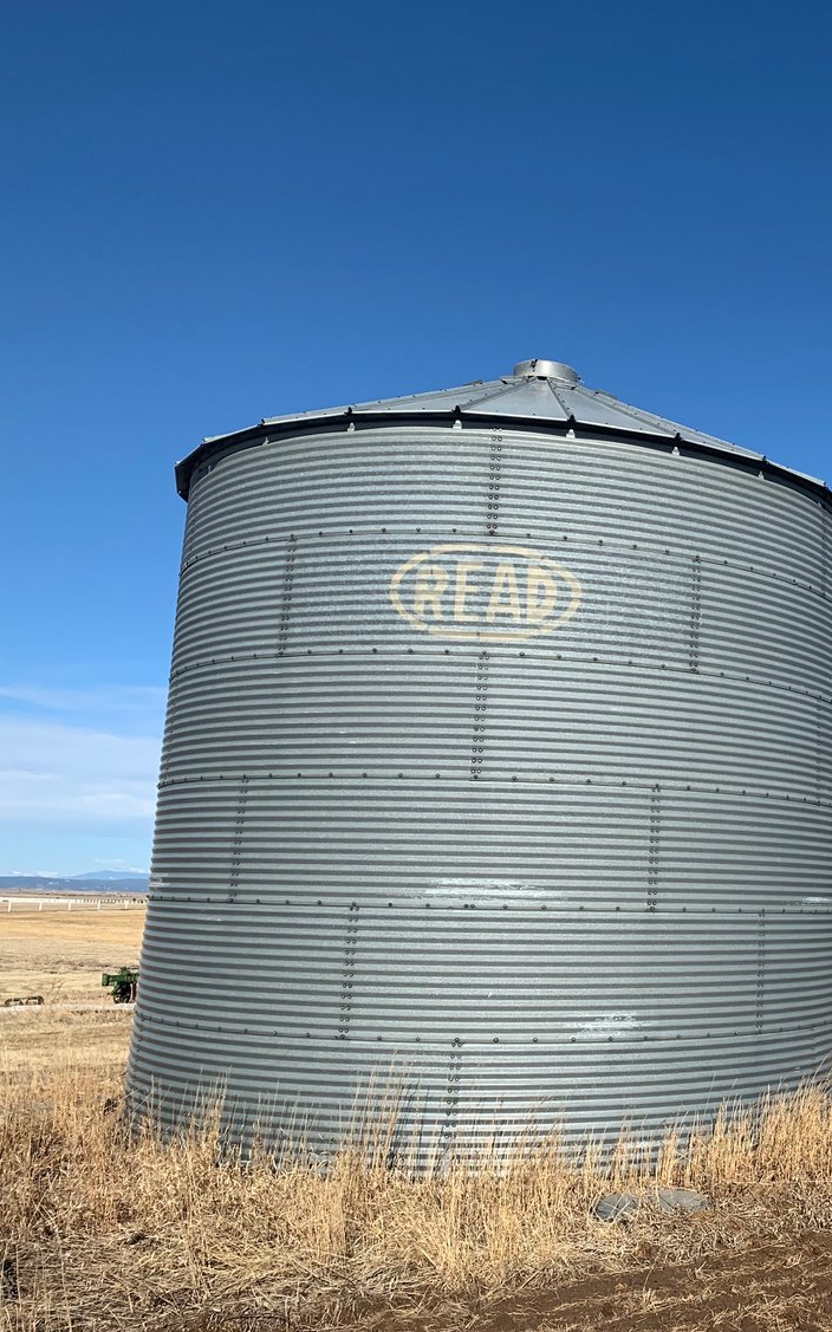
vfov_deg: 52.8
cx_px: 789
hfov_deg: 32.3
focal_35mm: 37
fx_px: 1343
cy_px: 670
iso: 25
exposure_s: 1/2611
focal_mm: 4.25
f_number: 1.8
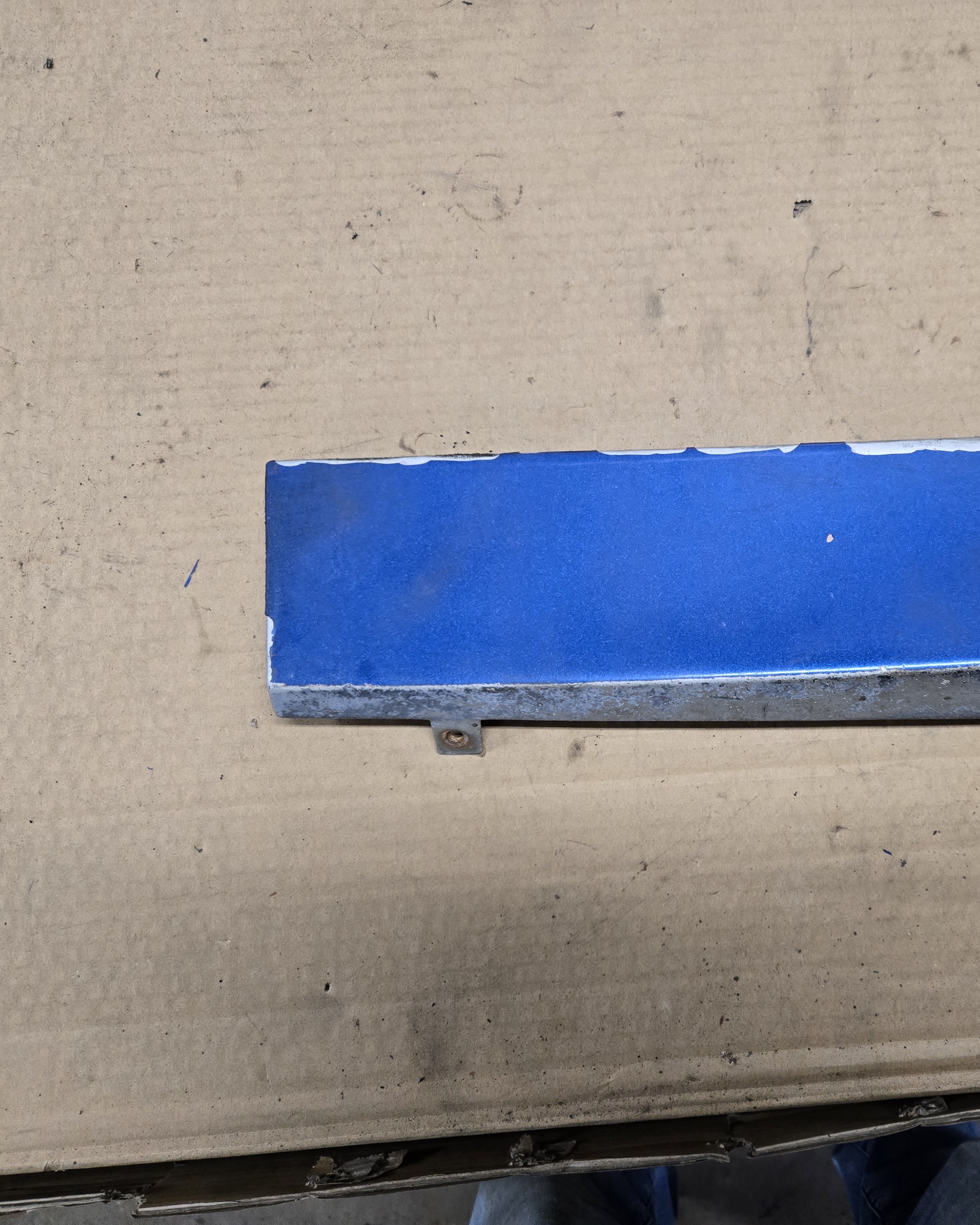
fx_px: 1087
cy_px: 614
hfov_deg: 46.9
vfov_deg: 58.8
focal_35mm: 30
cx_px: 722
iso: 500
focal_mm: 5.4
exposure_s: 1/120
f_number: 1.8
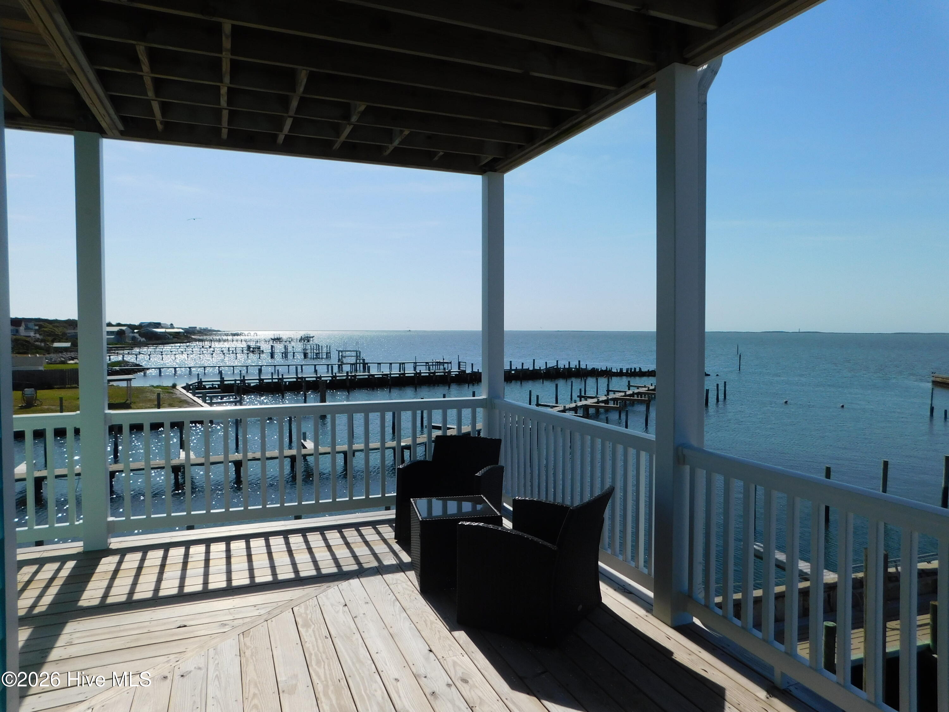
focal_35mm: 23
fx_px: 631
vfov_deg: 58.9
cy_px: 356
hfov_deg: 73.9
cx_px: 474
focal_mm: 4
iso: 125
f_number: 6
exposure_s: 1/1000
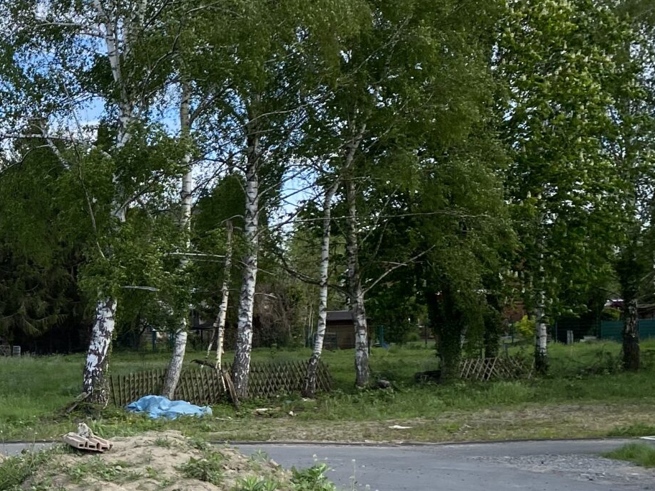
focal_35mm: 73
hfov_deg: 23.9
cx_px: -164
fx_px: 1381
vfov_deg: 20.0
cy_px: 387
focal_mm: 4.25
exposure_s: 1/1927
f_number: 1.8
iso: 32
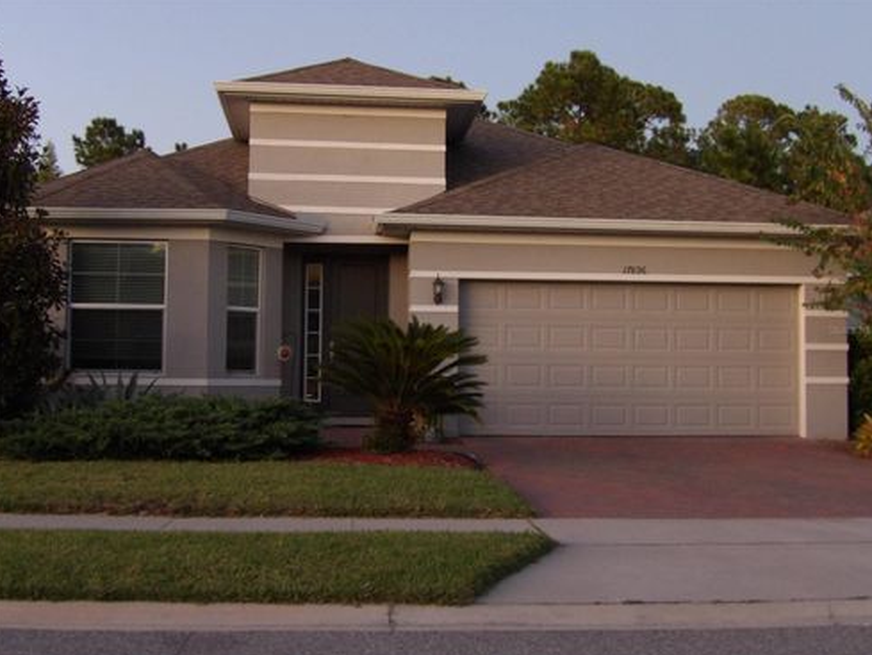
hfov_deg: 40.4
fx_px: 1184
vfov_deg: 30.9
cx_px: 435
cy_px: 329
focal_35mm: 47
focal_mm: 8.2
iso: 400
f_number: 3.8
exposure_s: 1/4
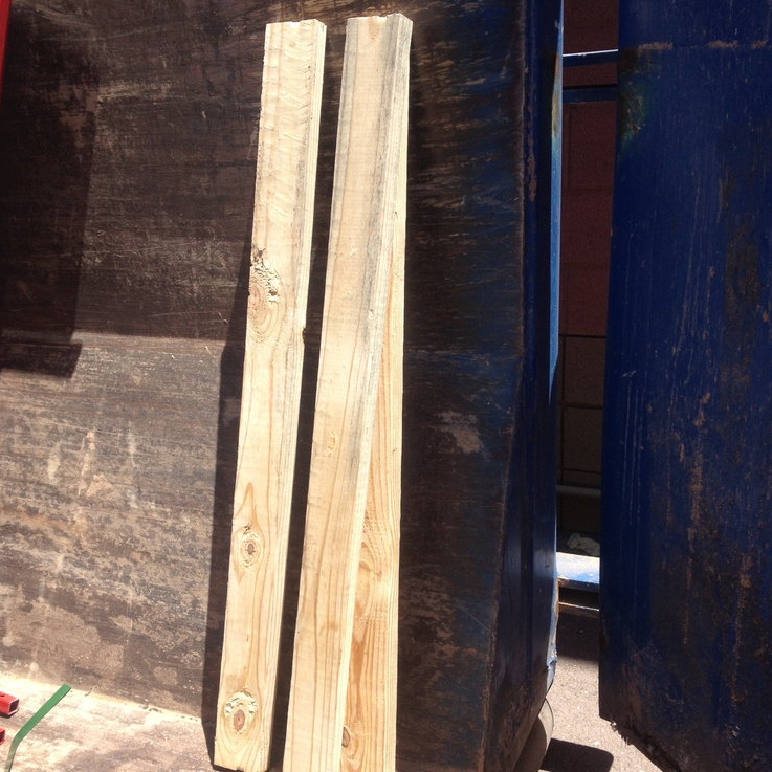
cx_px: 392
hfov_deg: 40.0
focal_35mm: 42
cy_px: 433
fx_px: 1060
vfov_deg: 40.0
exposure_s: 1/1022
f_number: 2.4
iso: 50
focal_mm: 4.28
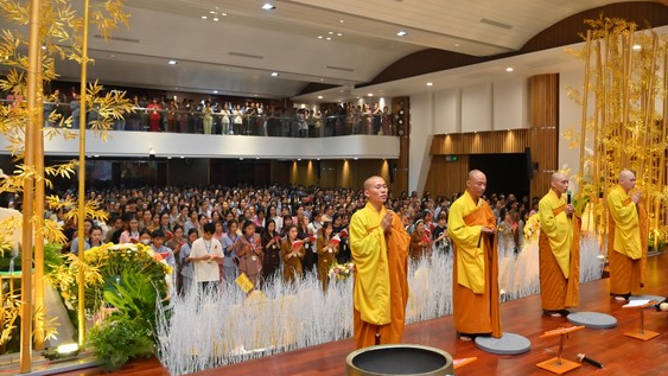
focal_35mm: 29
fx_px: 514
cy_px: 179
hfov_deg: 65.7
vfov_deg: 40.2
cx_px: 381
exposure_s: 1/125
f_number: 5.6
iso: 1250
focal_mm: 24
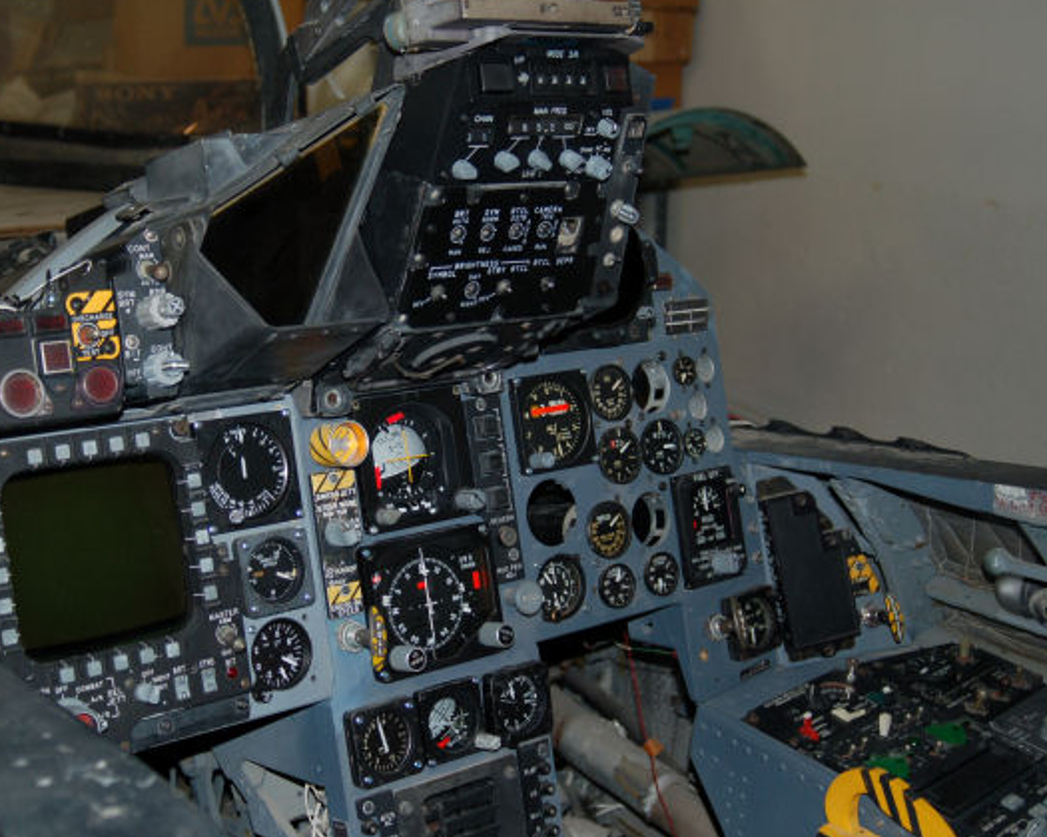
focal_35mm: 48
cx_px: 421
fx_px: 1487
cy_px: 415
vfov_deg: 31.5
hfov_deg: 38.6
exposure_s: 1/60
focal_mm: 28
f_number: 3.3
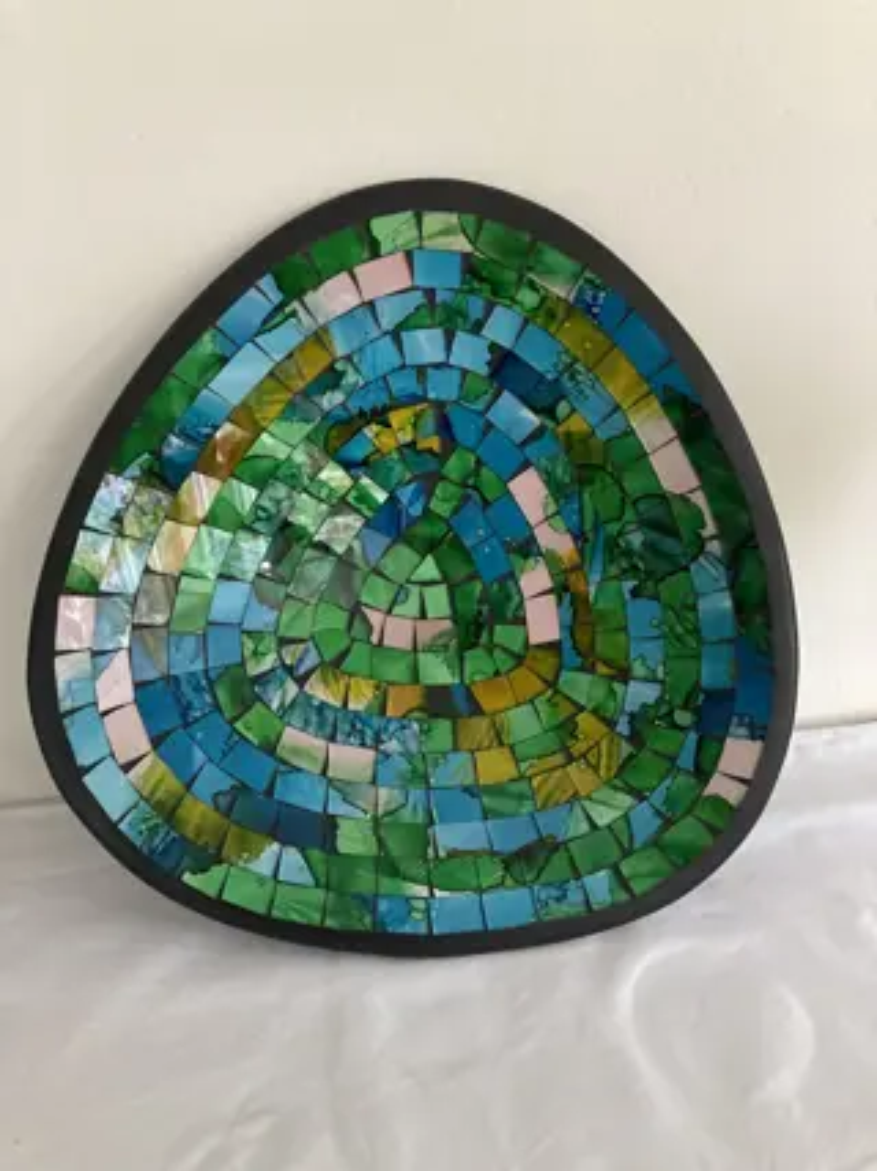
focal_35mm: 28
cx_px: 438
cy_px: 586
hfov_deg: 49.7
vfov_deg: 63.5
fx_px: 946
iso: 500
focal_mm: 3.99
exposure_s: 1/30
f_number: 1.8
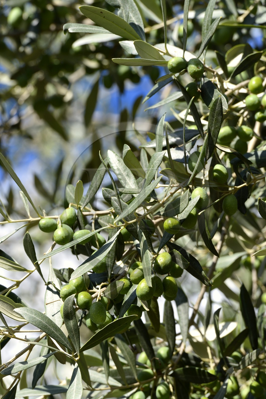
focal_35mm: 200
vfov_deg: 10.3
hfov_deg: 6.9
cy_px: 200
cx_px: 133
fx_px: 2217
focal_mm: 200
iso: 200
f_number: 11
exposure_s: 1/200
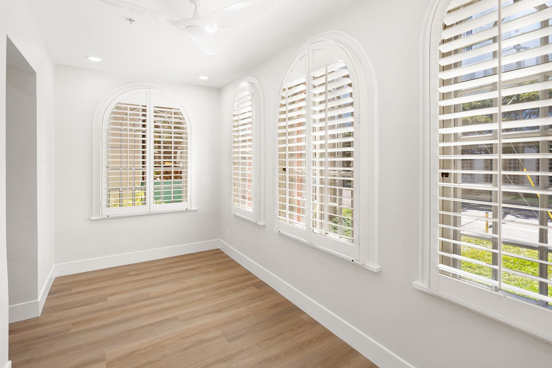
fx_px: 261
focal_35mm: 17
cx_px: 292
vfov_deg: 70.4
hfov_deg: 93.2
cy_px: 174
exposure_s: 1/80
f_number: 2.8
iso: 40
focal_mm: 16
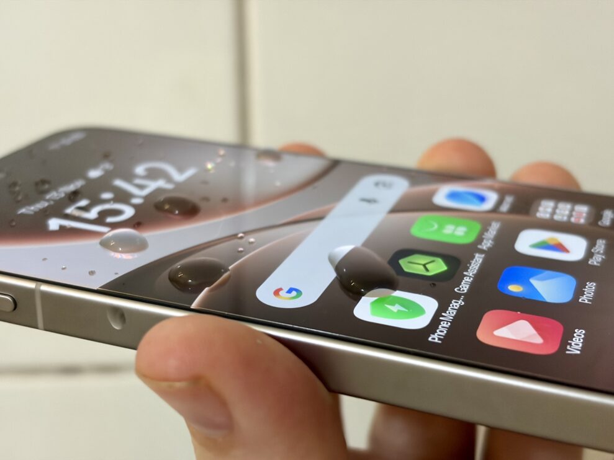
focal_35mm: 52
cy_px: 230
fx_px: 922
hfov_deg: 36.8
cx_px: 307
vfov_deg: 28.0
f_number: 1.6
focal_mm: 5.96
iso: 250
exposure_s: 1/33
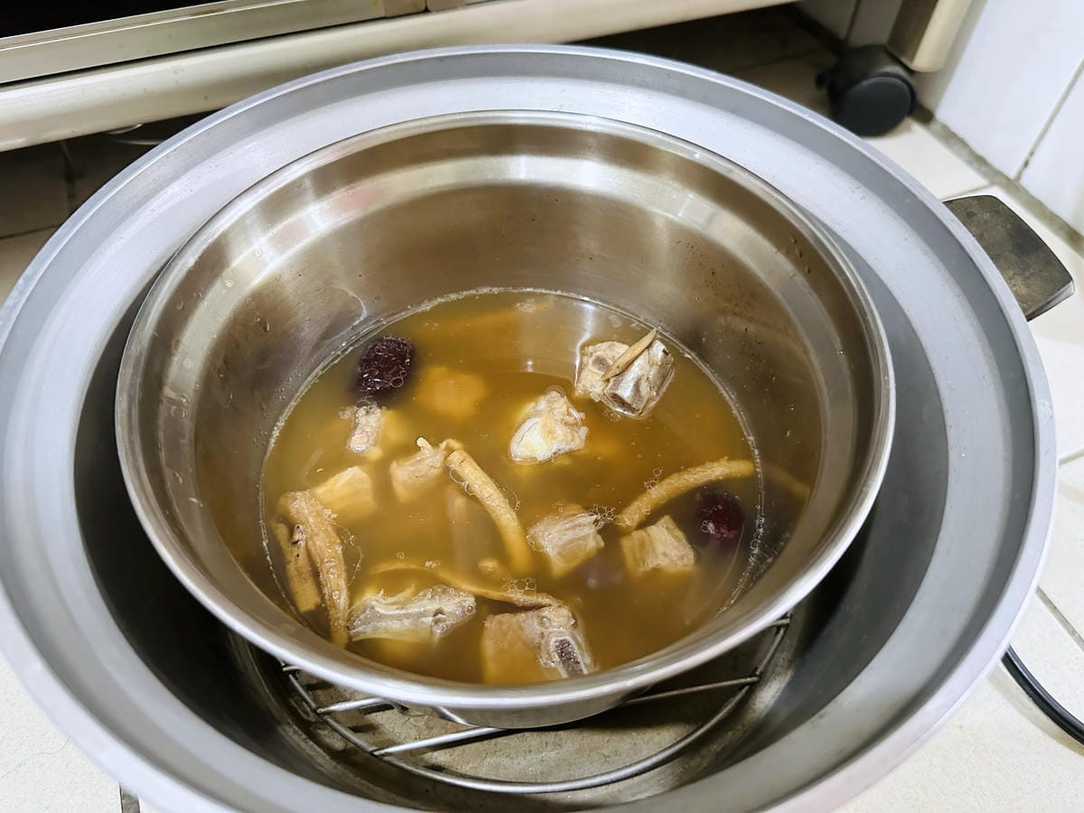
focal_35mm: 24
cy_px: 406
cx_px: 542
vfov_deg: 56.8
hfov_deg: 71.6
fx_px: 752
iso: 800
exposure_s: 1/60
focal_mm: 6.86
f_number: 1.78
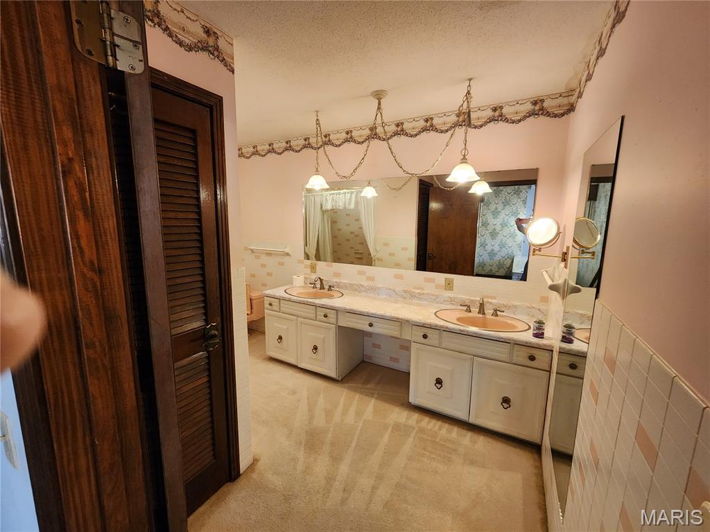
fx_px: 267
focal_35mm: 13
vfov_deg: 89.9
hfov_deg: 106.2
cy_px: 266
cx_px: 355
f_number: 2.2
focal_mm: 2.2
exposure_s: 1/40
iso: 320
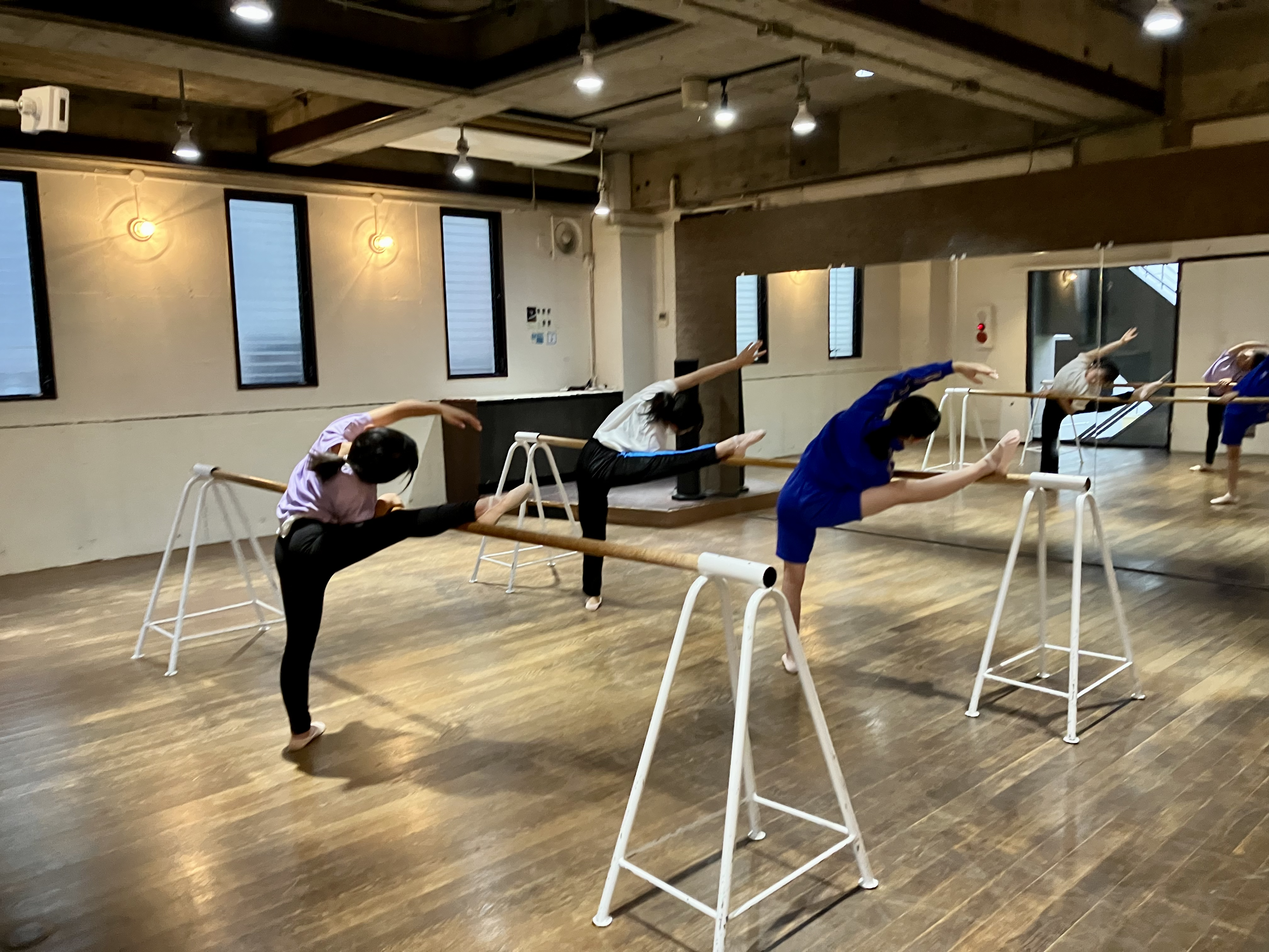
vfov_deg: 49.7
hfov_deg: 63.4
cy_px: 476
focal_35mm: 28
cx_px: 634
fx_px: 1026
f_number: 1.8
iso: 250
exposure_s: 1/33
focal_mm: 3.99
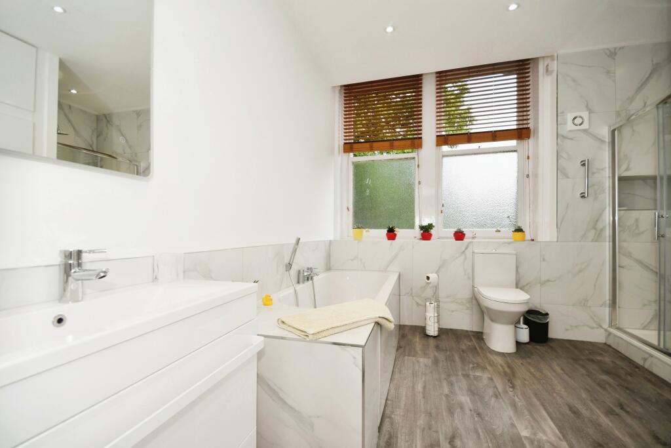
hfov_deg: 100.4
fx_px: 280
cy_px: 224
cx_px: 336
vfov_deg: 77.3
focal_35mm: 15
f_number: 8
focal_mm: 10
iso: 400
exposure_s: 1/60
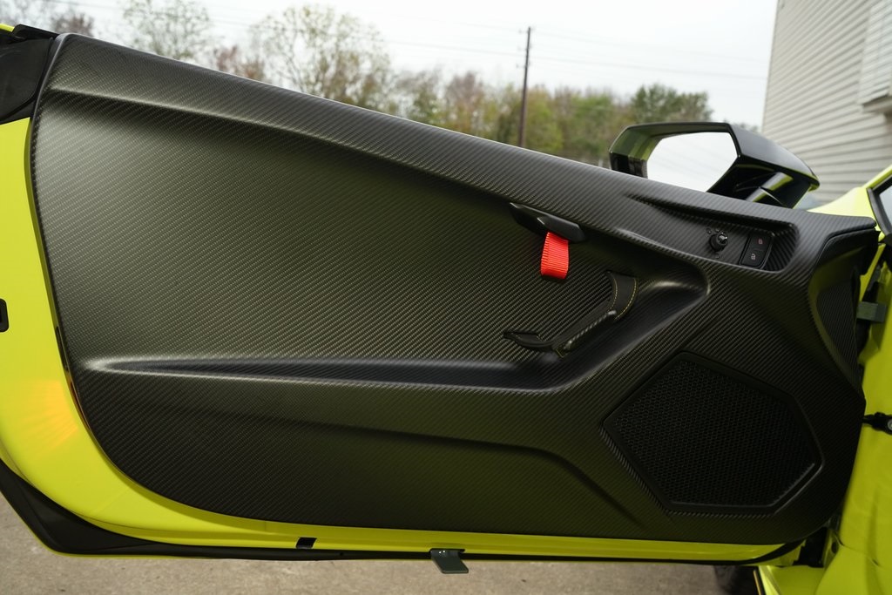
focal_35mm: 31
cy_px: 298
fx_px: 768
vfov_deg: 42.3
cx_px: 446
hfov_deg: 60.3
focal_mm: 31
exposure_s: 1/50
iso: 2000
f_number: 7.1
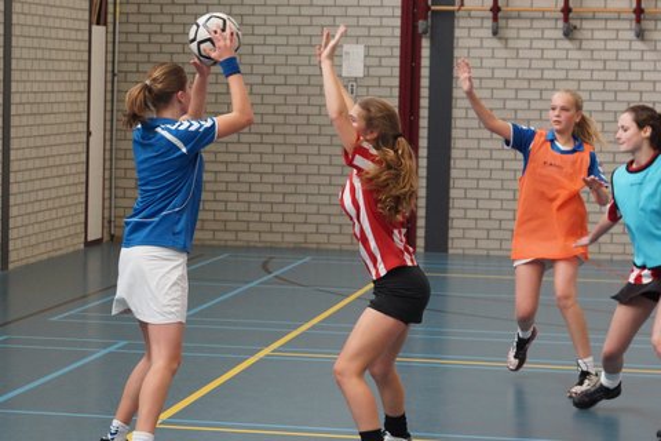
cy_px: 220
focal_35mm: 75
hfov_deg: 27.0
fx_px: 1377
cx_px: 330
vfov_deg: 18.2
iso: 800
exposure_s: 1/200
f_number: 4
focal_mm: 50
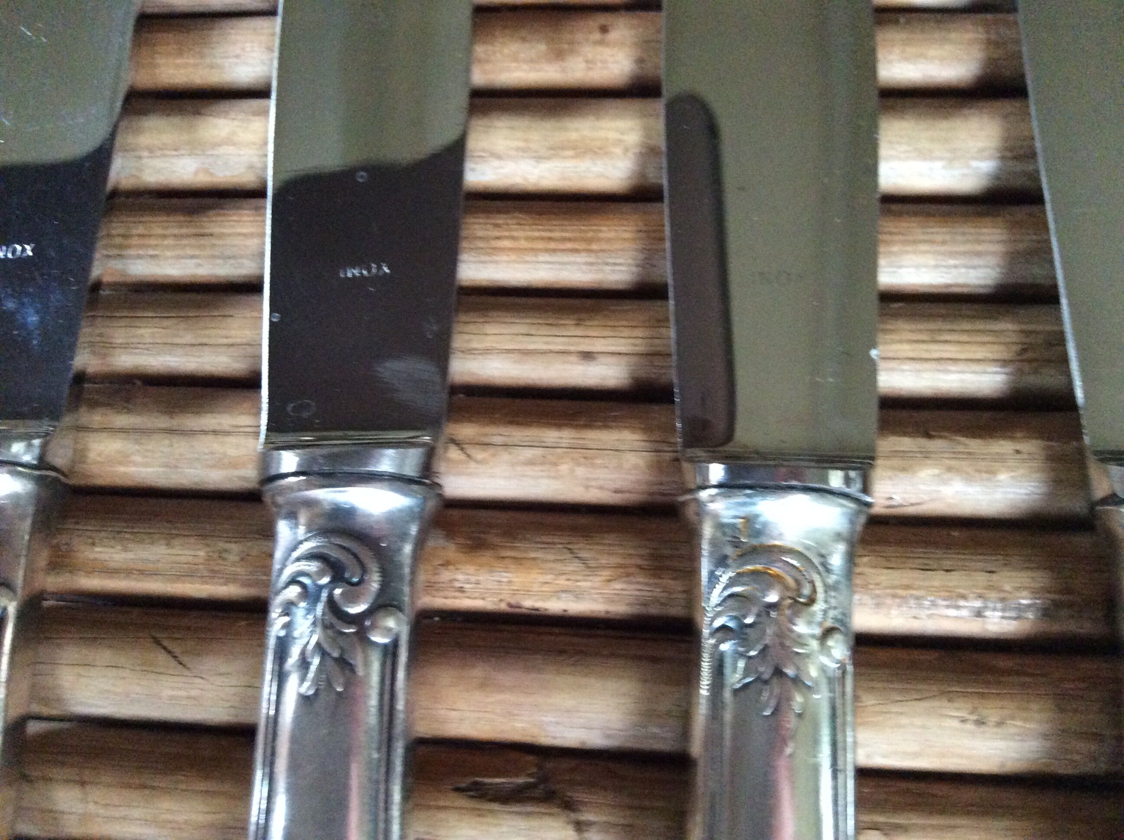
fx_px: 1038
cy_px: 420
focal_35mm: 32
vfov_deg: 44.1
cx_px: 562
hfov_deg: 56.9
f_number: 2.4
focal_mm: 3.3
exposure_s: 1/17
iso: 400
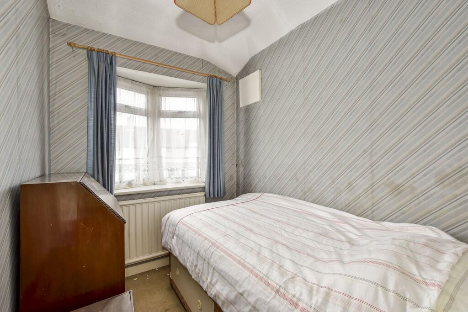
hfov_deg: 100.4
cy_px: 156
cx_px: 234
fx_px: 195
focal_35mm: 15
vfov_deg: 77.3
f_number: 8
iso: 640
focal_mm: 10
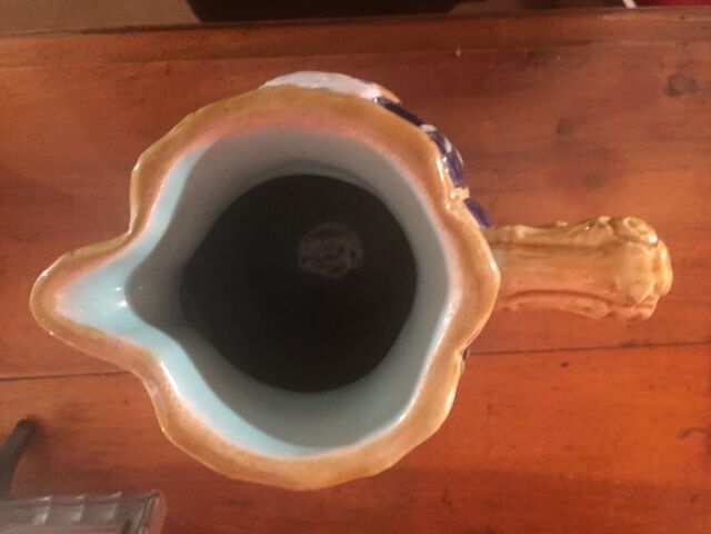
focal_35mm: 29
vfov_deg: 48.2
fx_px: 596
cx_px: 356
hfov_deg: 61.7
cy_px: 267
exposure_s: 1/17
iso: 500
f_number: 2.2
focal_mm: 4.15
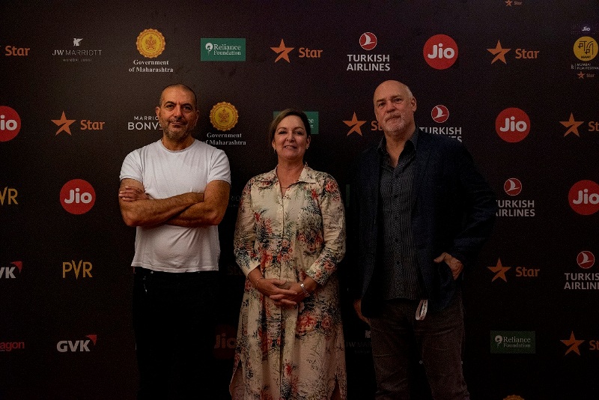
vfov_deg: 36.9
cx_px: 300
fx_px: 599
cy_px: 200
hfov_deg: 53.1
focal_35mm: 36
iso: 6400
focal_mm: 36
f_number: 5.6
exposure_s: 1/125
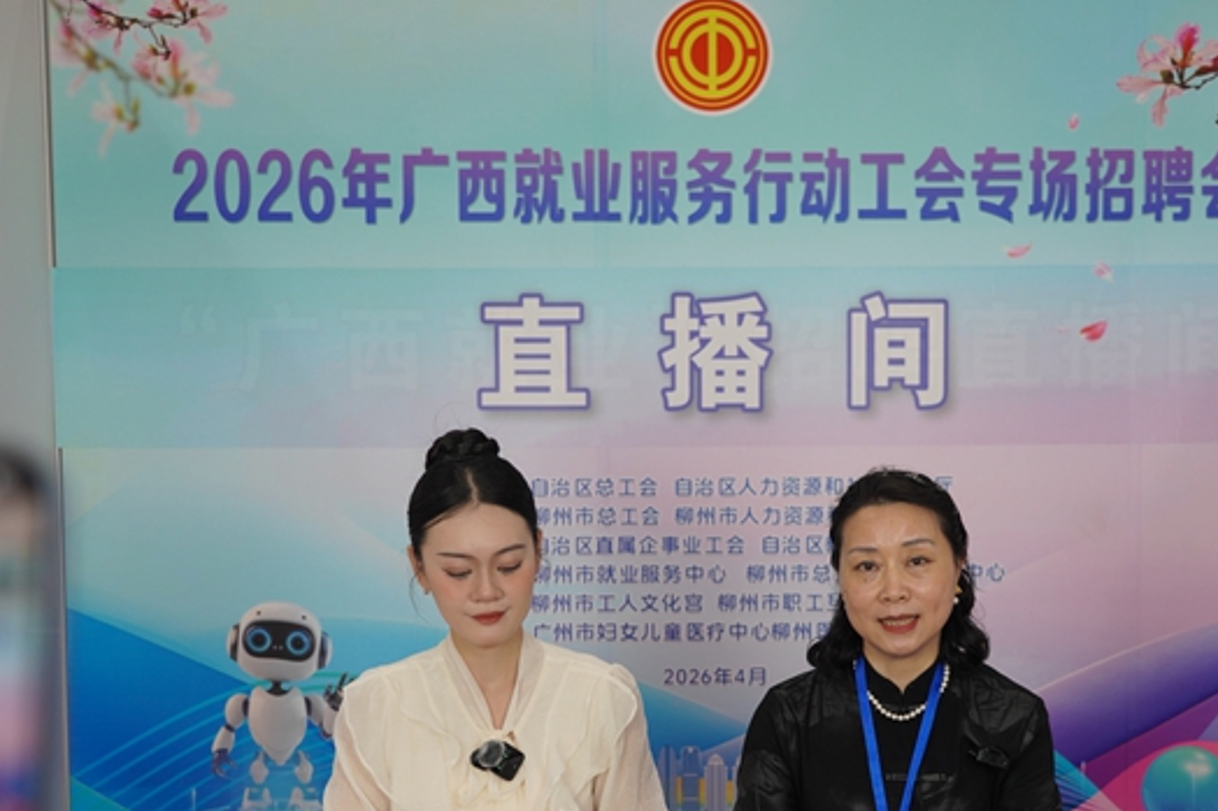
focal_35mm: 58
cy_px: 589
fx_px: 1962
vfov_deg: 23.2
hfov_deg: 34.4
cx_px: 732
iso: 500
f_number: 4
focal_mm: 38
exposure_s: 1/160
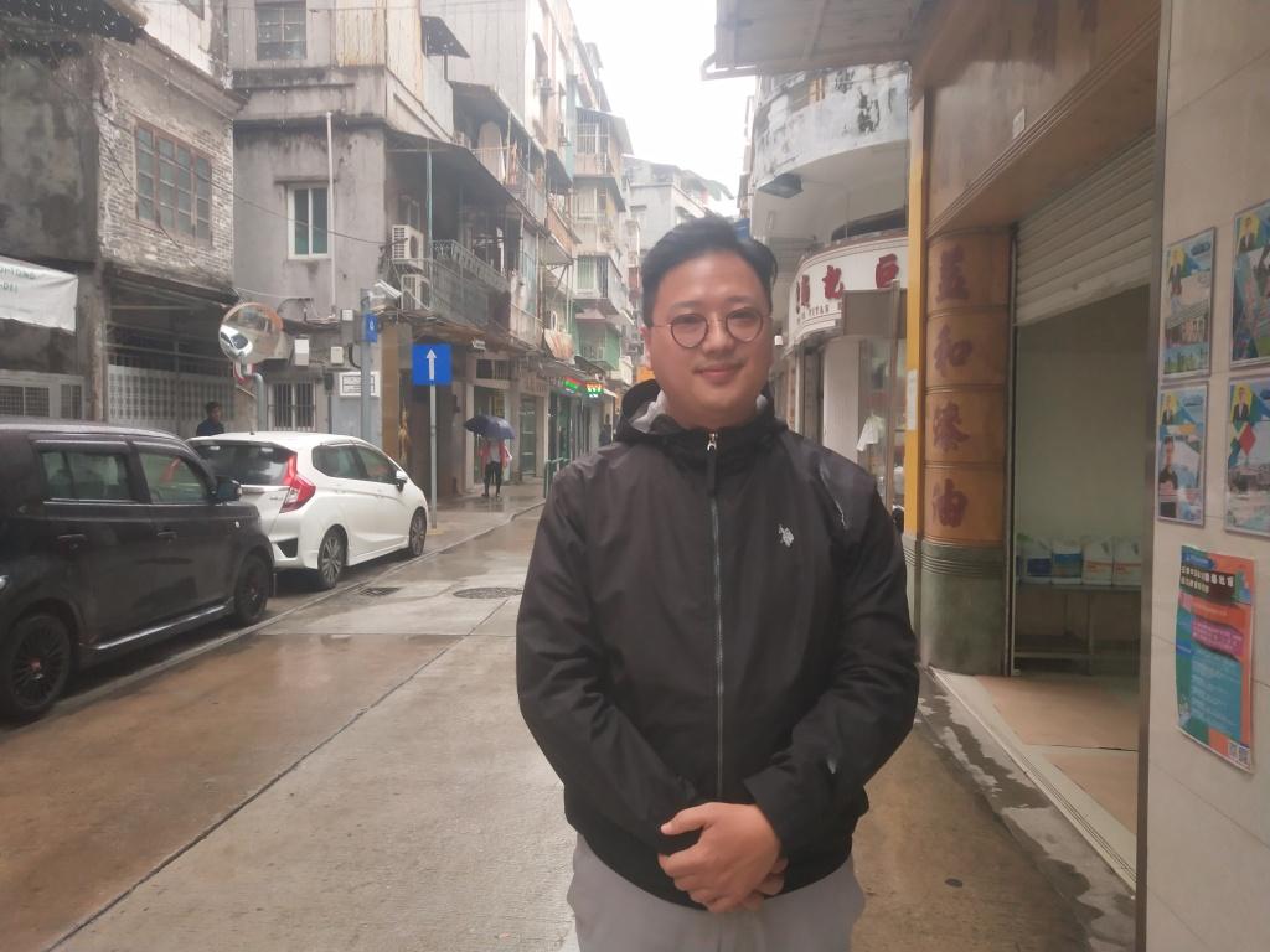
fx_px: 1101
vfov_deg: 46.8
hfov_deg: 60.0
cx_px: 635
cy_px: 476
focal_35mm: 30
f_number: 1.8
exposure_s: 1/100
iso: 116
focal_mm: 3.95
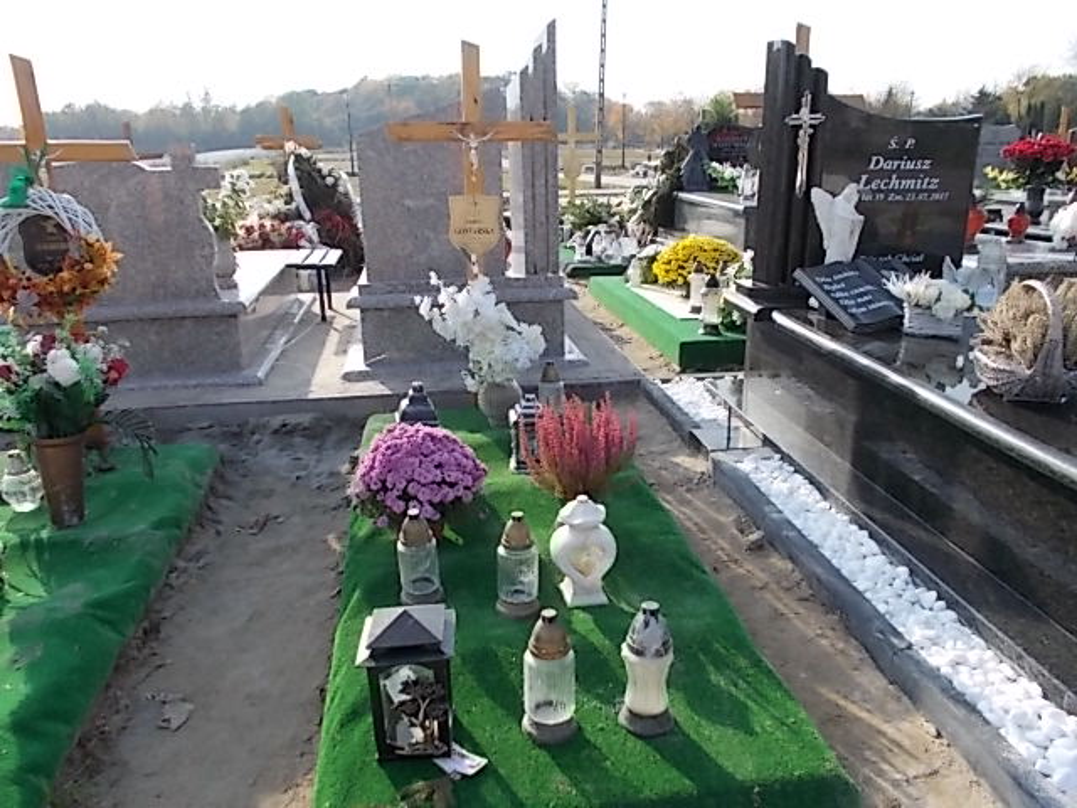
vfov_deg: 46.8
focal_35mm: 30
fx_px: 933
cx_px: 538
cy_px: 404
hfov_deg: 60.0
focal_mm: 5.3
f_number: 3.4
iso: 80
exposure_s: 1/500
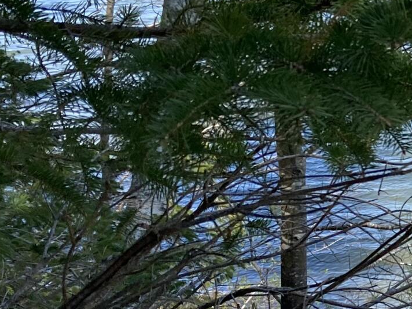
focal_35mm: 118
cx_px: 628
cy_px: 229
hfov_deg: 15.3
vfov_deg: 12.5
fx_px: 1404
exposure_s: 1/867
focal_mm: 3.99
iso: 20
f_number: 1.8
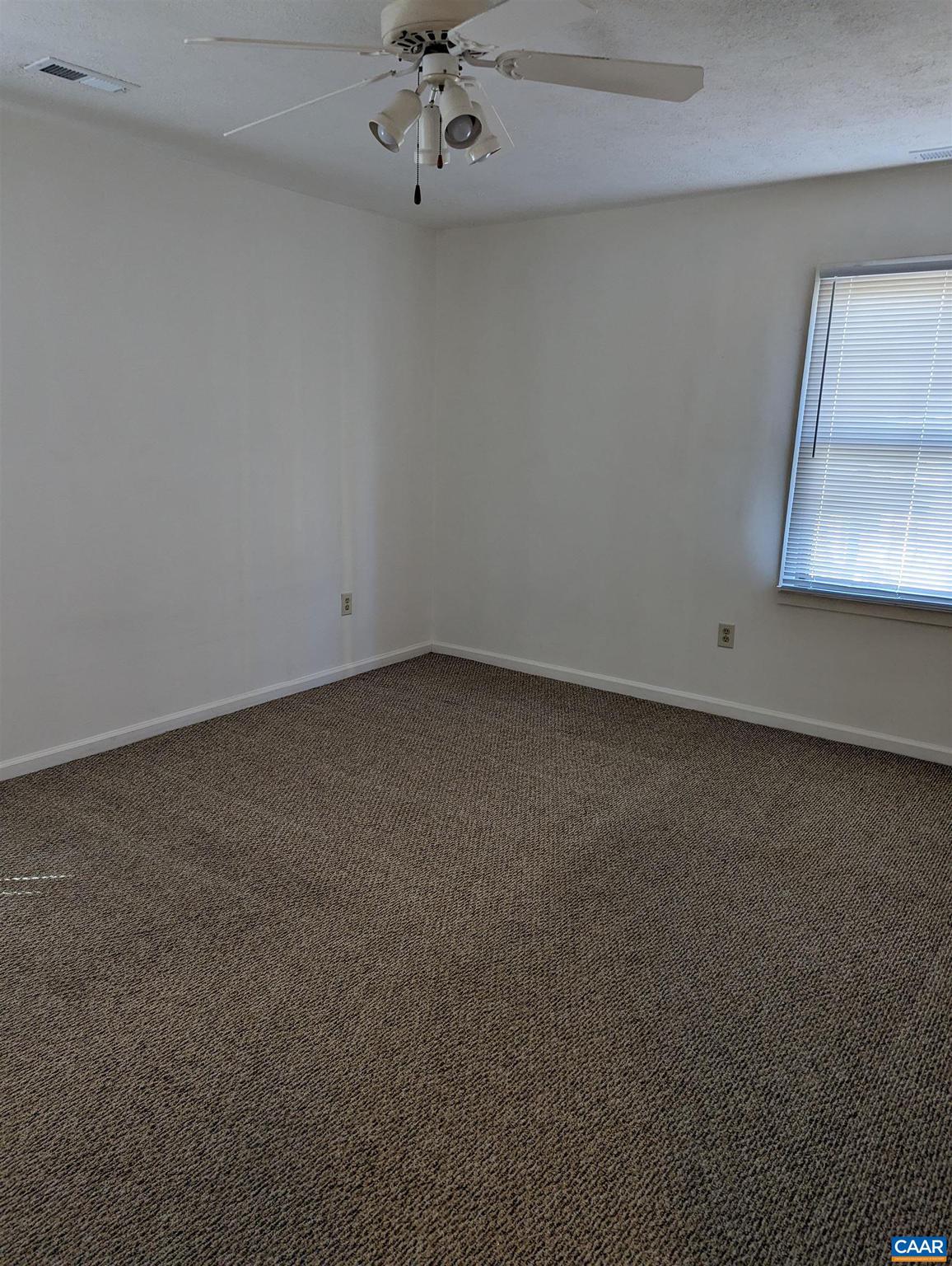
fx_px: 878
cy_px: 633
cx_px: 476
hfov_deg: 56.9
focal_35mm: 24
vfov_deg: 71.5
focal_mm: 6.81
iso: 67
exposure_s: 1/39.2
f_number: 1.85
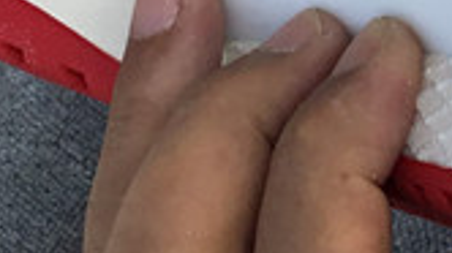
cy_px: -200
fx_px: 2191
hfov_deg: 11.7
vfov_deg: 6.5
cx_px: 430
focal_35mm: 183
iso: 25
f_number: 2.4
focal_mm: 3.3
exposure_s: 1/916
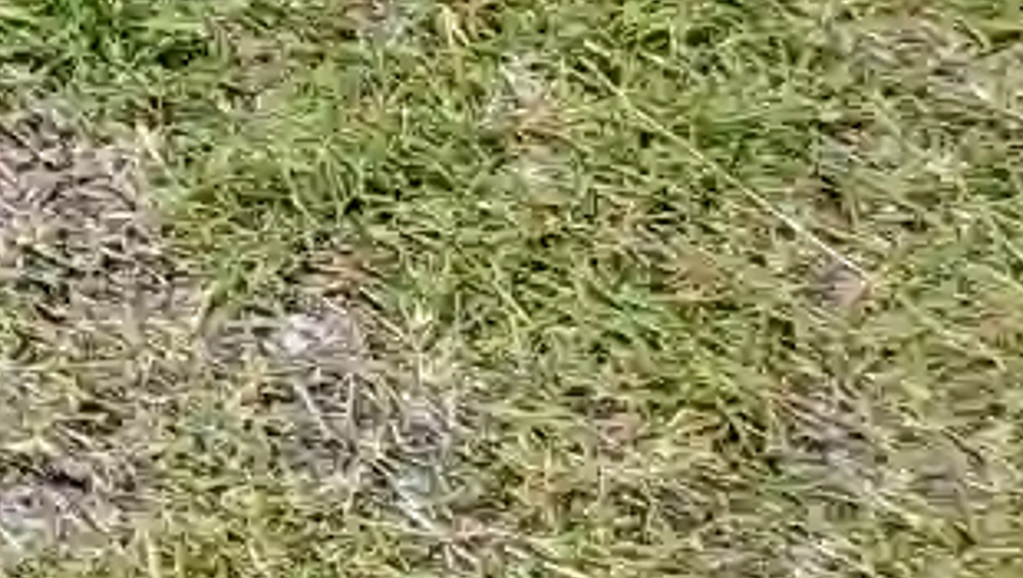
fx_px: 4995
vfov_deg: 6.5
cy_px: -287
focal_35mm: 184
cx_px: -2003
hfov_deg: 9.4
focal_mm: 4.32
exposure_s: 1/1768
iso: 50
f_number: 2.4
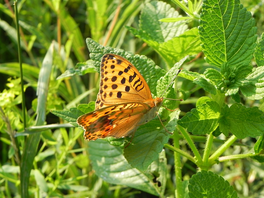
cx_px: 132
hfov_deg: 23.0
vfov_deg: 17.4
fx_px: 648
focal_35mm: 85
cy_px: 99
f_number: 5
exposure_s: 1/210
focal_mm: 15.1
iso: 160
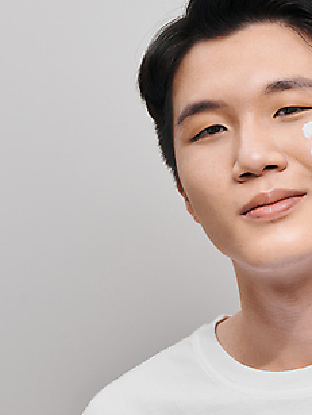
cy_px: 178
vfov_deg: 10.0
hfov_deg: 7.5
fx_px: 2363
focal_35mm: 197
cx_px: 303
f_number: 6.3
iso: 200
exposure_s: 1/125
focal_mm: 105
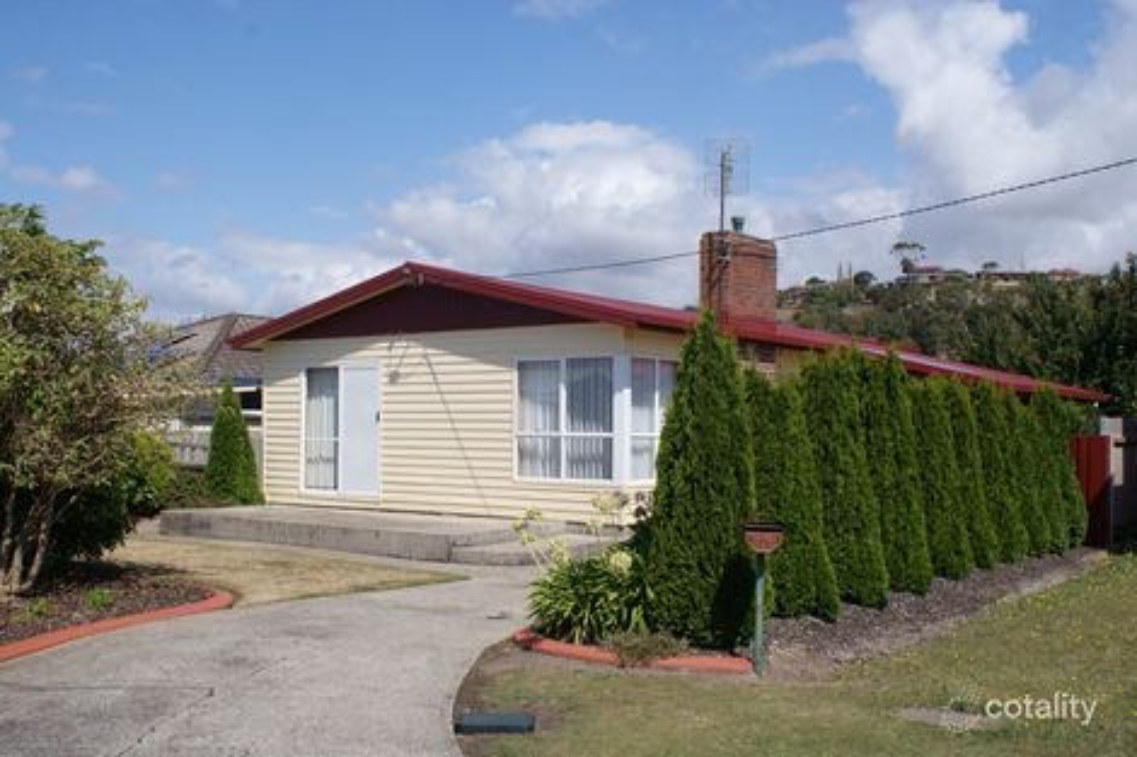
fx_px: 1231
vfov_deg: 34.2
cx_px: 568
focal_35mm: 39
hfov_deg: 49.6
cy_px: 378
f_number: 11
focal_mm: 26
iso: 100
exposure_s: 1/200
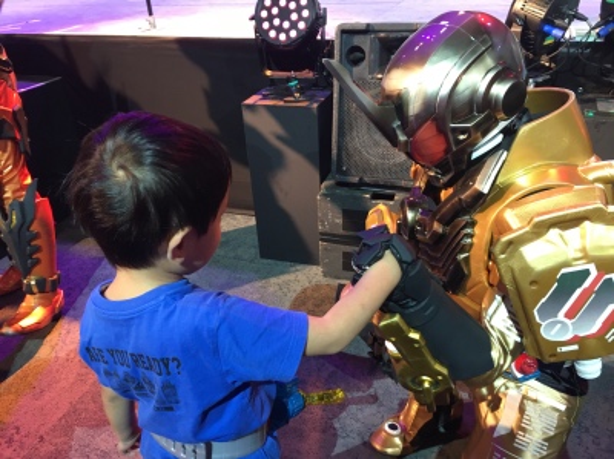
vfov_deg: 48.1
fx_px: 514
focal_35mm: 29
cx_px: 307
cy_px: 230
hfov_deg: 61.7
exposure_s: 1/30
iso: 100
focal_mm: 4.15
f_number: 2.2
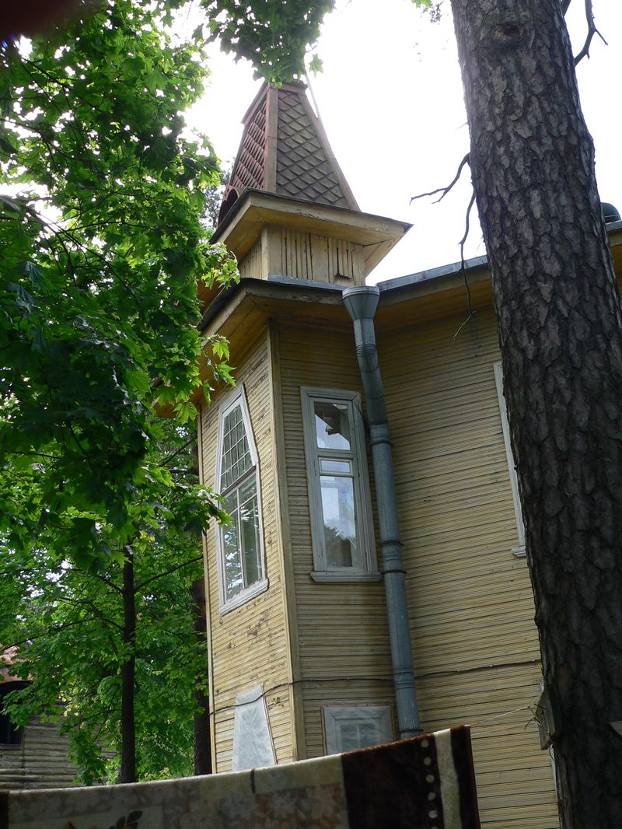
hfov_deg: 32.9
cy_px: 414
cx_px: 311
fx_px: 1054
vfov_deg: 42.9
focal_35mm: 44
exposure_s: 1/125
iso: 80
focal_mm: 7.4
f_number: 3.7
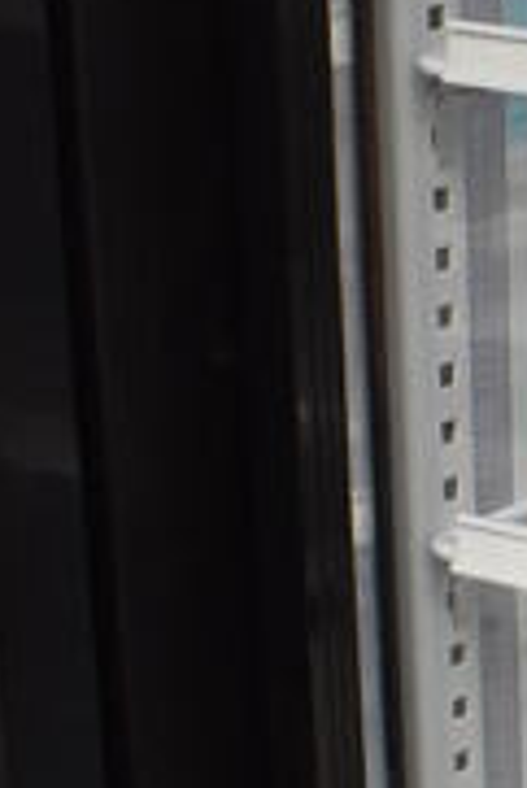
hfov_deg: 9.4
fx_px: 2980
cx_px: 1076
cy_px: 633
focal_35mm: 136
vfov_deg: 15.0
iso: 1400
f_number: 3.5
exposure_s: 1/125
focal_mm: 18
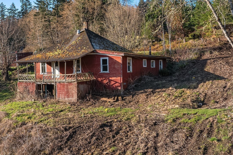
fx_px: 278
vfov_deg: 31.2
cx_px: 102
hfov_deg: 45.3
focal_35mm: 43
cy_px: 71
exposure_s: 1/400
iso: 100
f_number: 5
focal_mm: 10.26
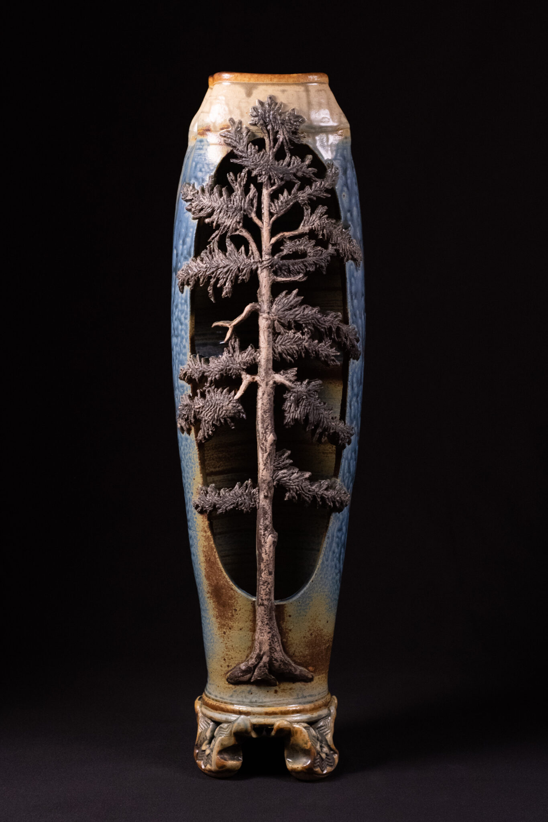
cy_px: 411
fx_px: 1713
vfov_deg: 27.0
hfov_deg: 18.2
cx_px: 274
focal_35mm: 75
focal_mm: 50
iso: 1600
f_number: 4.5
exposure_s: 1/80
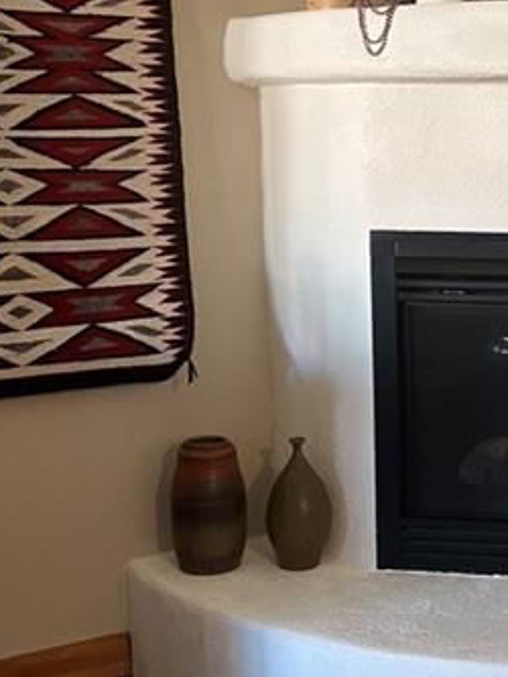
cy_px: 370
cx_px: 557
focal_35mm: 60
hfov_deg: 23.0
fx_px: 1173
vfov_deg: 32.2
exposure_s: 1/60
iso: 200
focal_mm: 5.7
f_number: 1.5
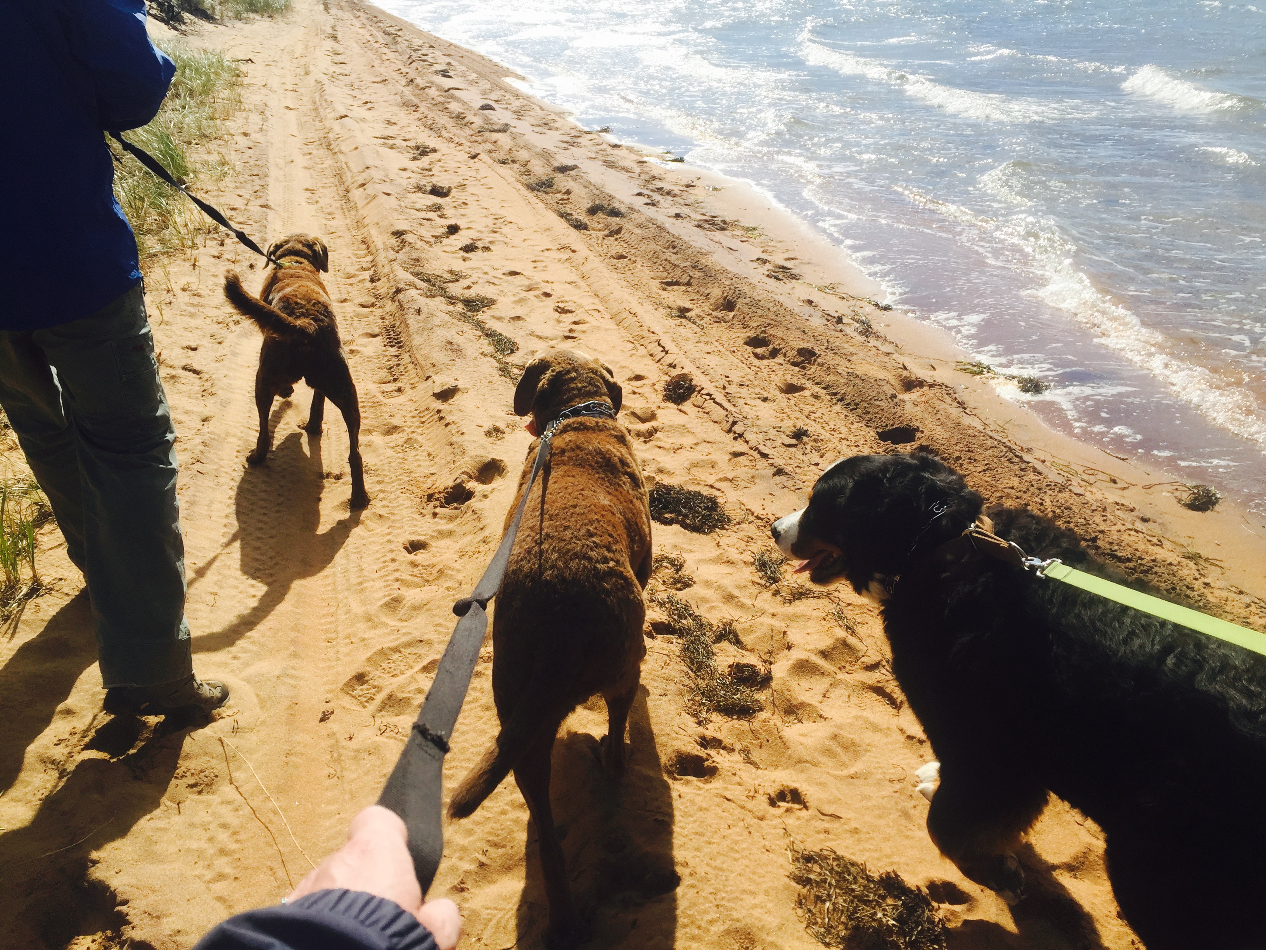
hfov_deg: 61.7
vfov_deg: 48.2
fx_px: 1061
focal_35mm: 29
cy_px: 475
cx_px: 633
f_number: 2.2
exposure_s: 1/2475
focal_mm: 4.15
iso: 32
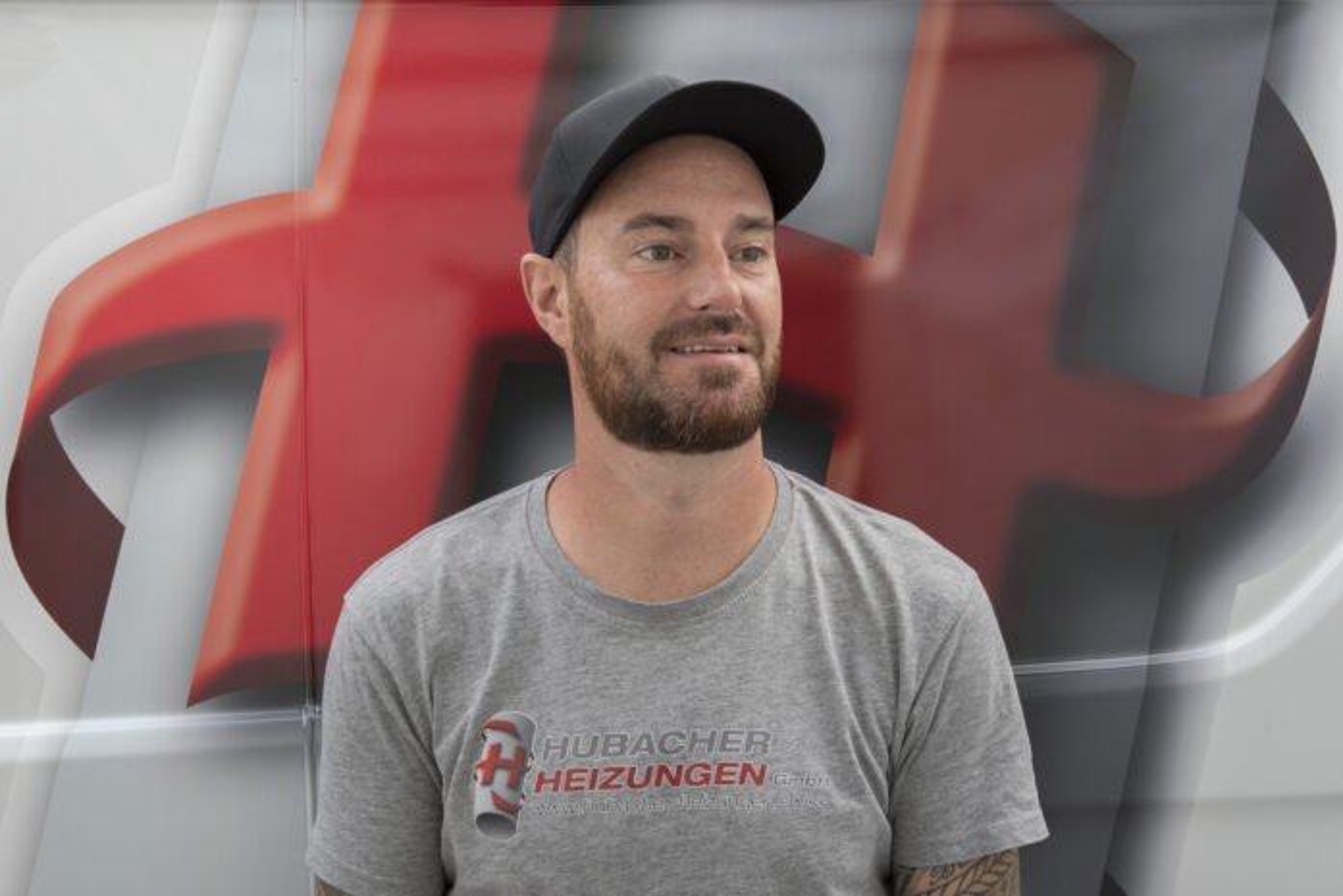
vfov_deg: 29.9
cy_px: 448
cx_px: 672
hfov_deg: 43.6
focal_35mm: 45
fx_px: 1679
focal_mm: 30
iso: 250
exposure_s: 1/60
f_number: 6.3
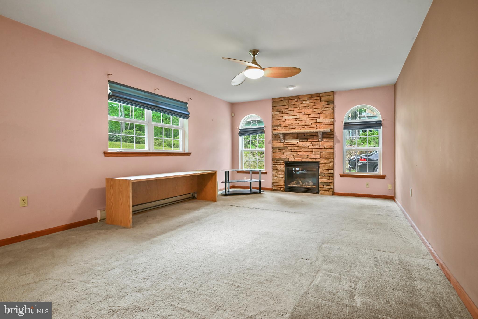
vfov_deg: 67.4
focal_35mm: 18
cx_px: 239
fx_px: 239
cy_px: 160
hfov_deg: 90.0
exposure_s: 1/10
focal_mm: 18
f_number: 8
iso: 2200
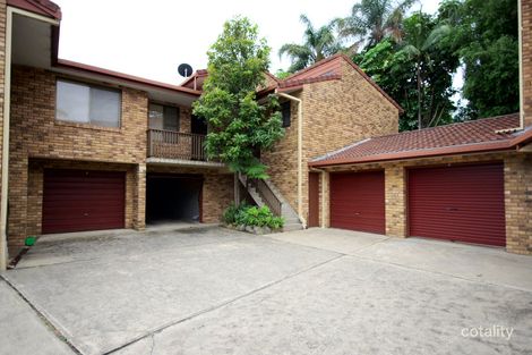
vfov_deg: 63.2
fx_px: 288
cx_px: 266
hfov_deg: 85.4
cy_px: 178
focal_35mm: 20
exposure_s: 1/45
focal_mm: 13
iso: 100
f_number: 5.6
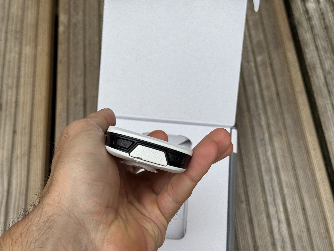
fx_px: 463
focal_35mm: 48
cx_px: 167
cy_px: 126
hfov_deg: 39.7
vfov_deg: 30.3
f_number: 1.78
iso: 64
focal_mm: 6.76
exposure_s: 1/783
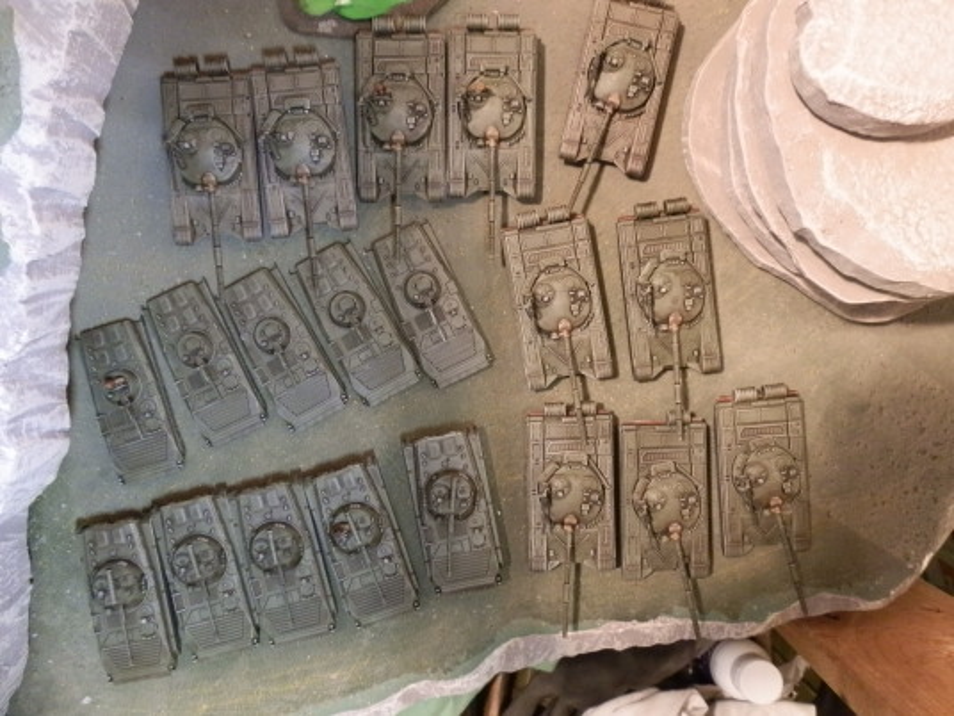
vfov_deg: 49.7
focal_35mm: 28
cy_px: 358
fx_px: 772
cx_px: 477
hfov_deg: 63.4
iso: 400
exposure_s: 1/50
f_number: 3.1
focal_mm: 5
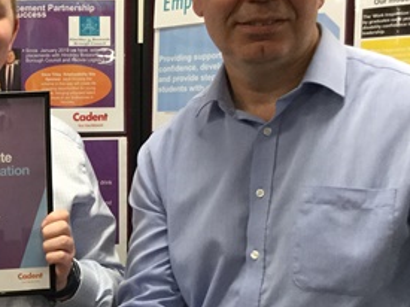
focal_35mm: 70
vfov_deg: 21.0
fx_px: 829
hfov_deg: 25.7
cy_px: 178
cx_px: -43
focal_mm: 3.3
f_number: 2.4
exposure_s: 1/33
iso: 125
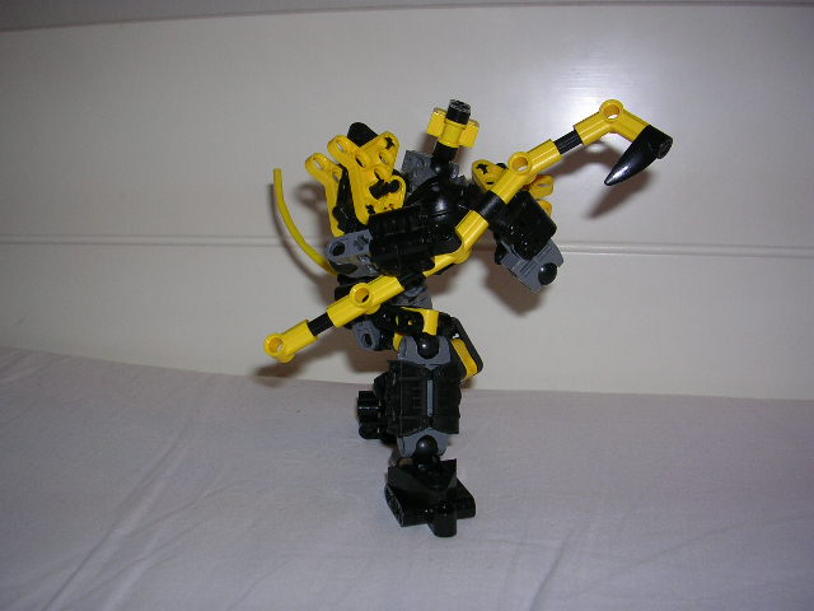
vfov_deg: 37.7
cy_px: 306
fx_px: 894
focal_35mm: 38
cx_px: 407
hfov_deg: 49.0
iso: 50
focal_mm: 5.8
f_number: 2.8
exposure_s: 1/60.1
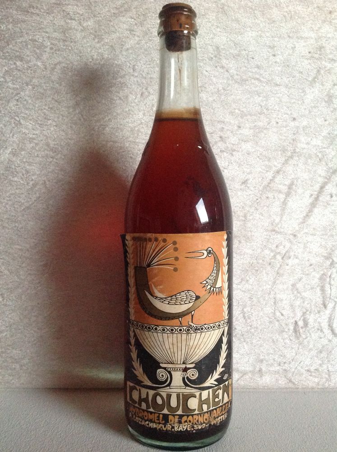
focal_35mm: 35
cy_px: 226
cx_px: 168
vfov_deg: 52.7
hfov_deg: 40.6
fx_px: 455
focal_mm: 4.28
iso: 500
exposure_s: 1/15
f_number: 2.4
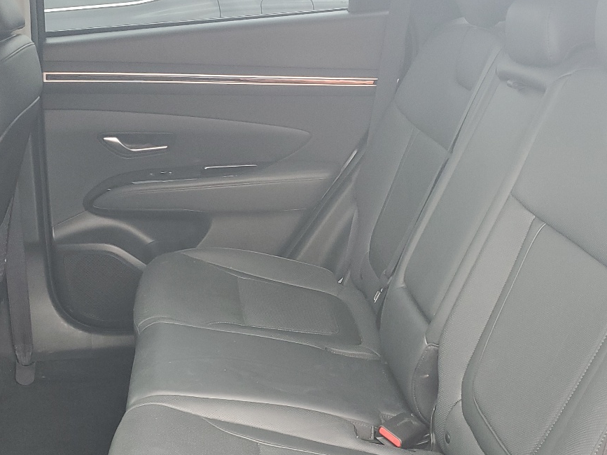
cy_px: 283
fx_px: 842
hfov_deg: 39.7
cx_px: 309
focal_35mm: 48
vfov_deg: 30.1
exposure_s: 1/120
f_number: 1.5
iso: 82
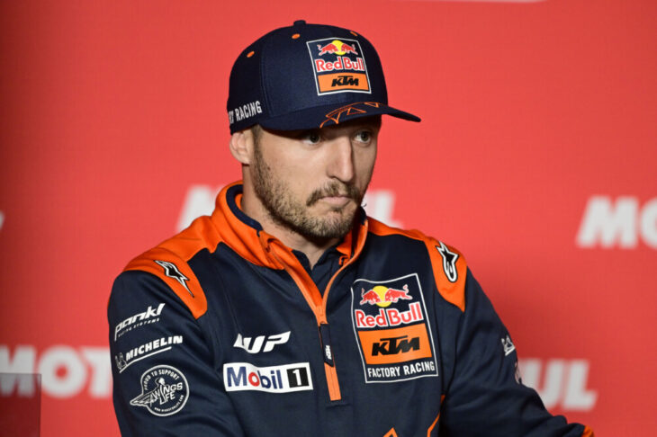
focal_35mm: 300
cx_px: 328
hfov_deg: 6.9
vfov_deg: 4.6
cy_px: 218
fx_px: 5472
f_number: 3.5
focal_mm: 200
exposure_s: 1/500
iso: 2000
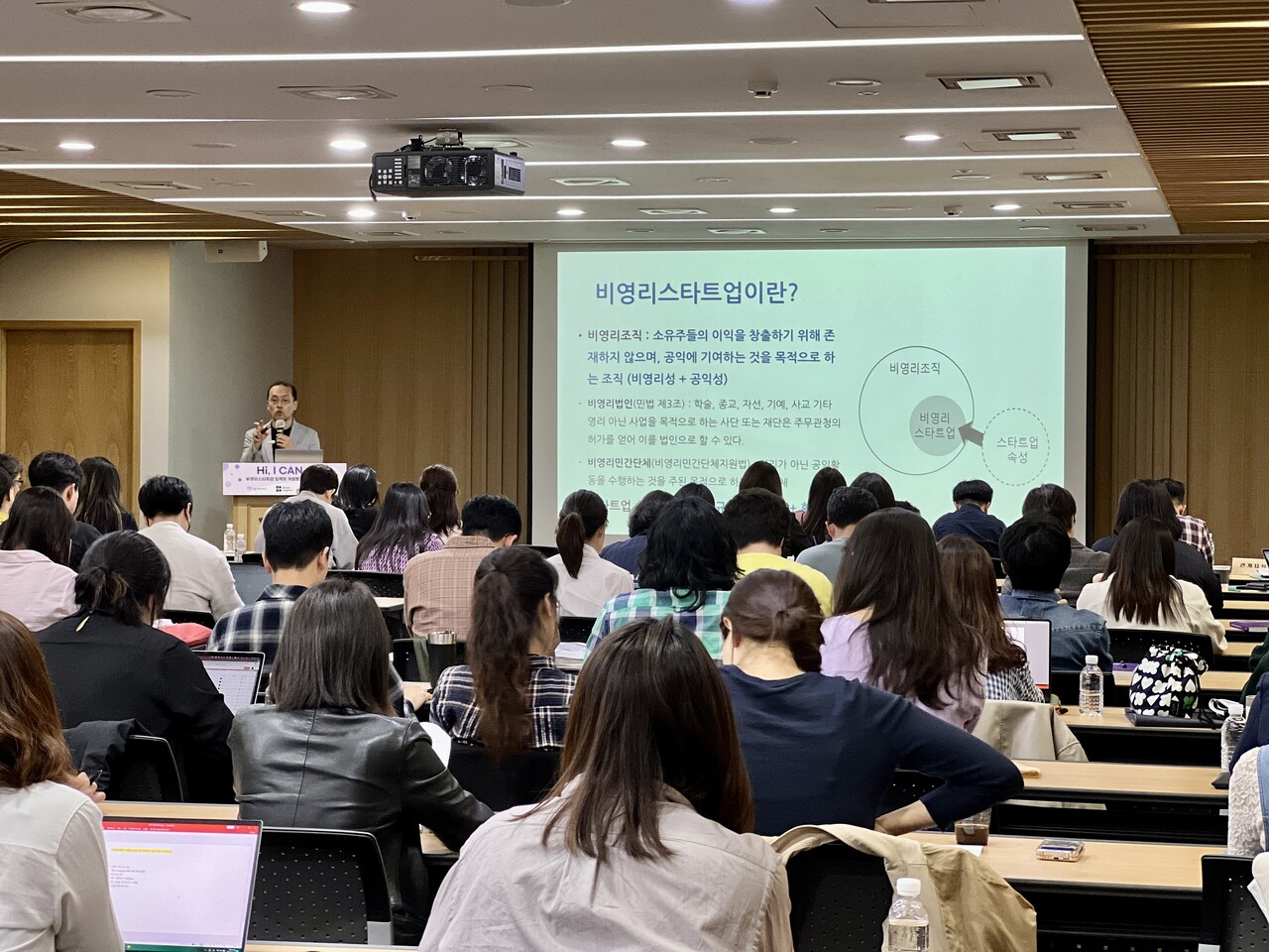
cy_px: 476
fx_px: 2823
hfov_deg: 25.3
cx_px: 634
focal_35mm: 77
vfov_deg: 19.1
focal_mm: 9
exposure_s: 1/40
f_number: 2.8
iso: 200
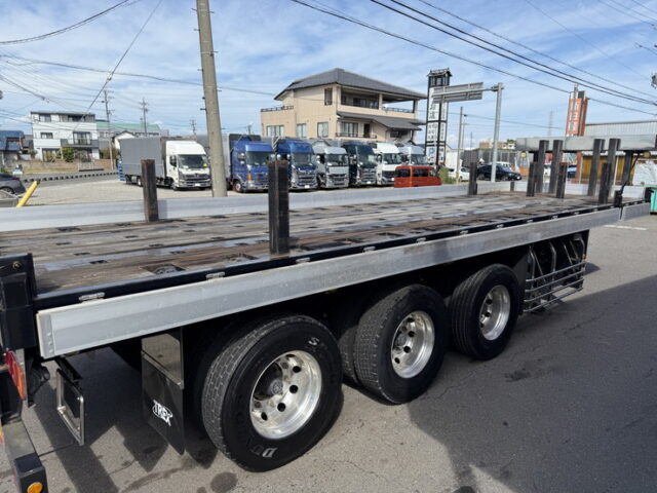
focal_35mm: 24
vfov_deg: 56.8
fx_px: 456
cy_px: 246
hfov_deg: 71.6
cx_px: 328
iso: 80
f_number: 1.78
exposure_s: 1/3584
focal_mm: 6.76
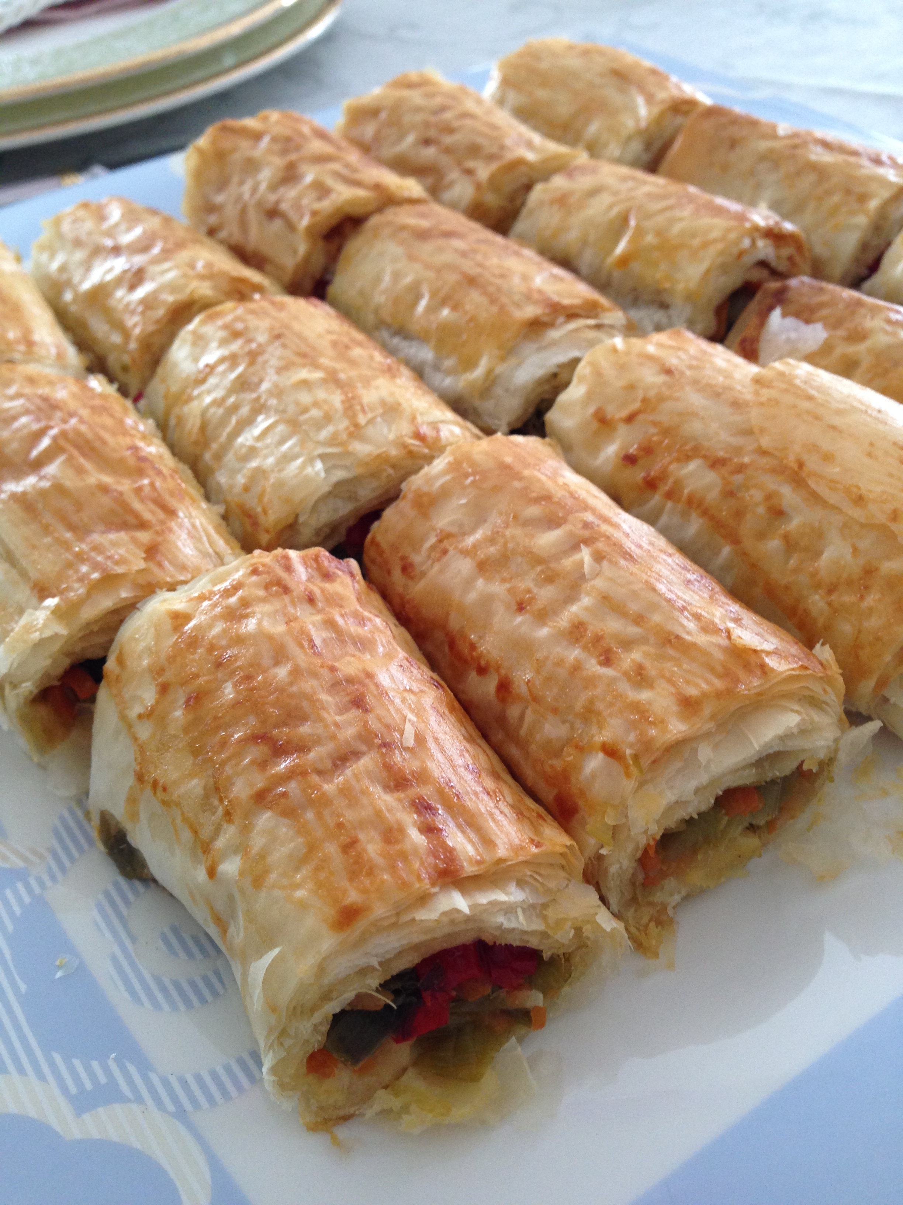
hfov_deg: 42.9
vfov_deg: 55.4
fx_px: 1148
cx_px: 452
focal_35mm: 33
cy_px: 602
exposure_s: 1/20
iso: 125
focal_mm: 4.12
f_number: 2.4
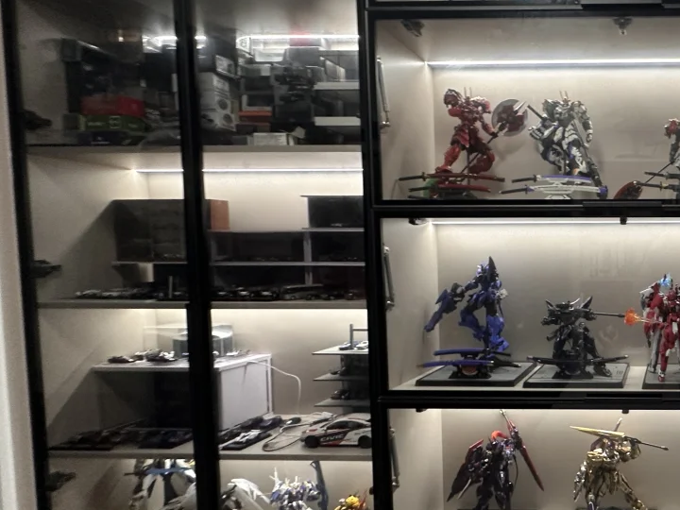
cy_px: 283
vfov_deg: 49.7
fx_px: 550
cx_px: 657
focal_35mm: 28
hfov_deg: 52.4
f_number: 2.2
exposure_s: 1/50
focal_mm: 2.22
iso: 250
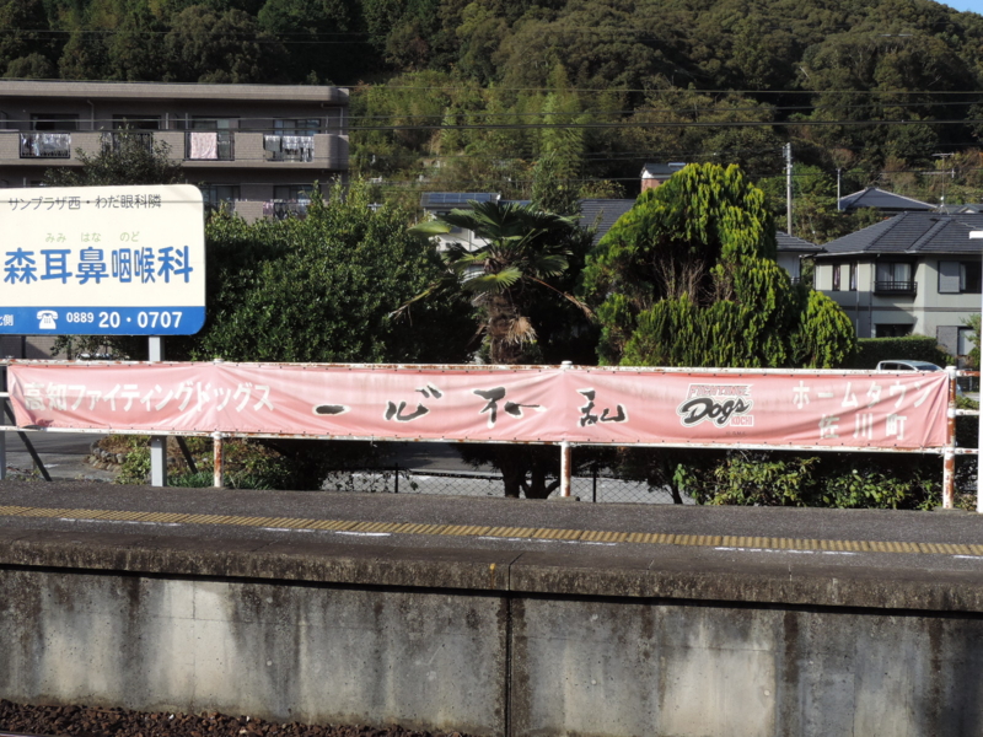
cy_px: 368
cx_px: 492
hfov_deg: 40.4
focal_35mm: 47
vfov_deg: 30.9
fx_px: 1335
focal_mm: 8.3
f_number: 3.5
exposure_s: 1/640
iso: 80
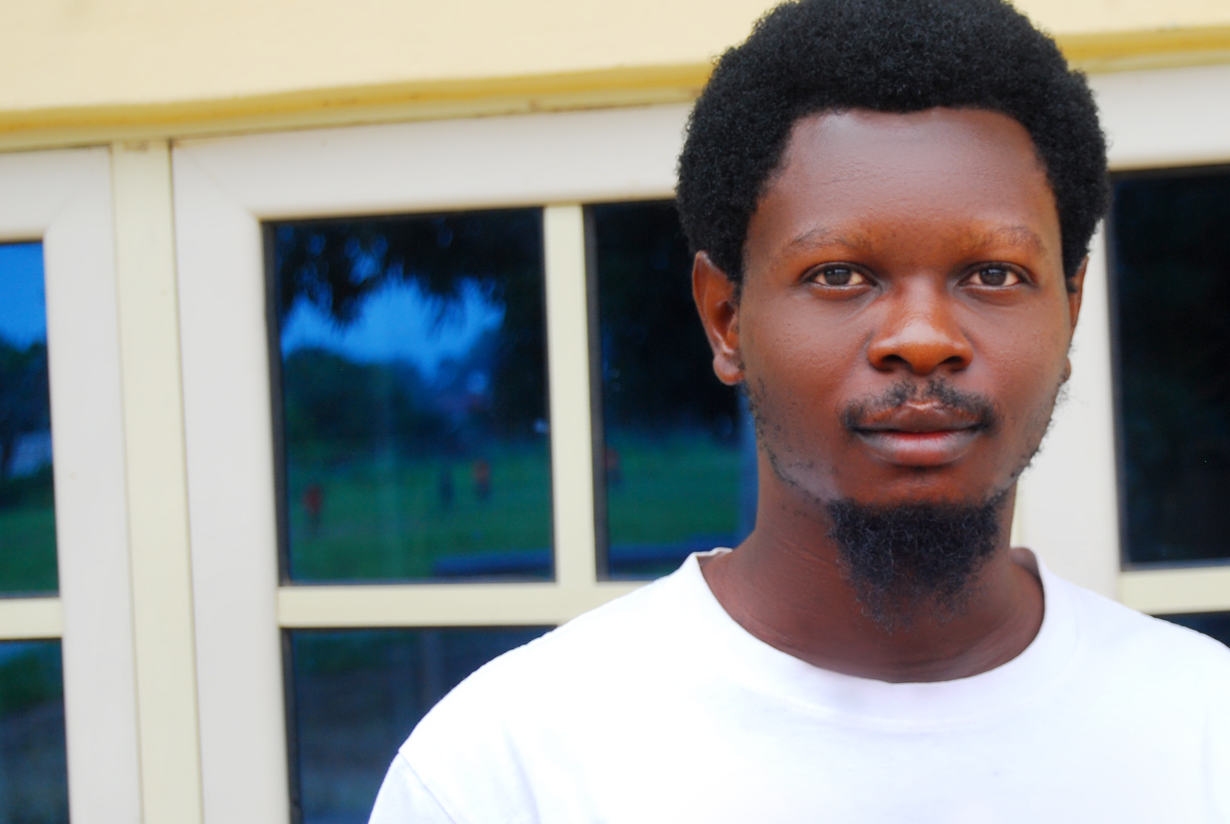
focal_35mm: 117
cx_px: 896
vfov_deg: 11.7
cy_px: 519
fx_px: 4003
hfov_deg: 17.4
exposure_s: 1/100
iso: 200
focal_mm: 50
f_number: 5.6
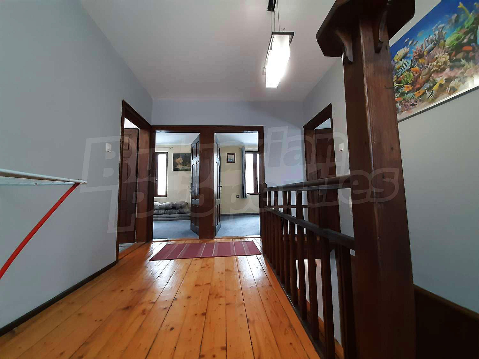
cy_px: 180
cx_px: 240
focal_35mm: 13
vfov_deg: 89.9
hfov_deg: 106.2
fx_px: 180
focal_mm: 1.42
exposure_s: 1/25
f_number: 2.2
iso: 320
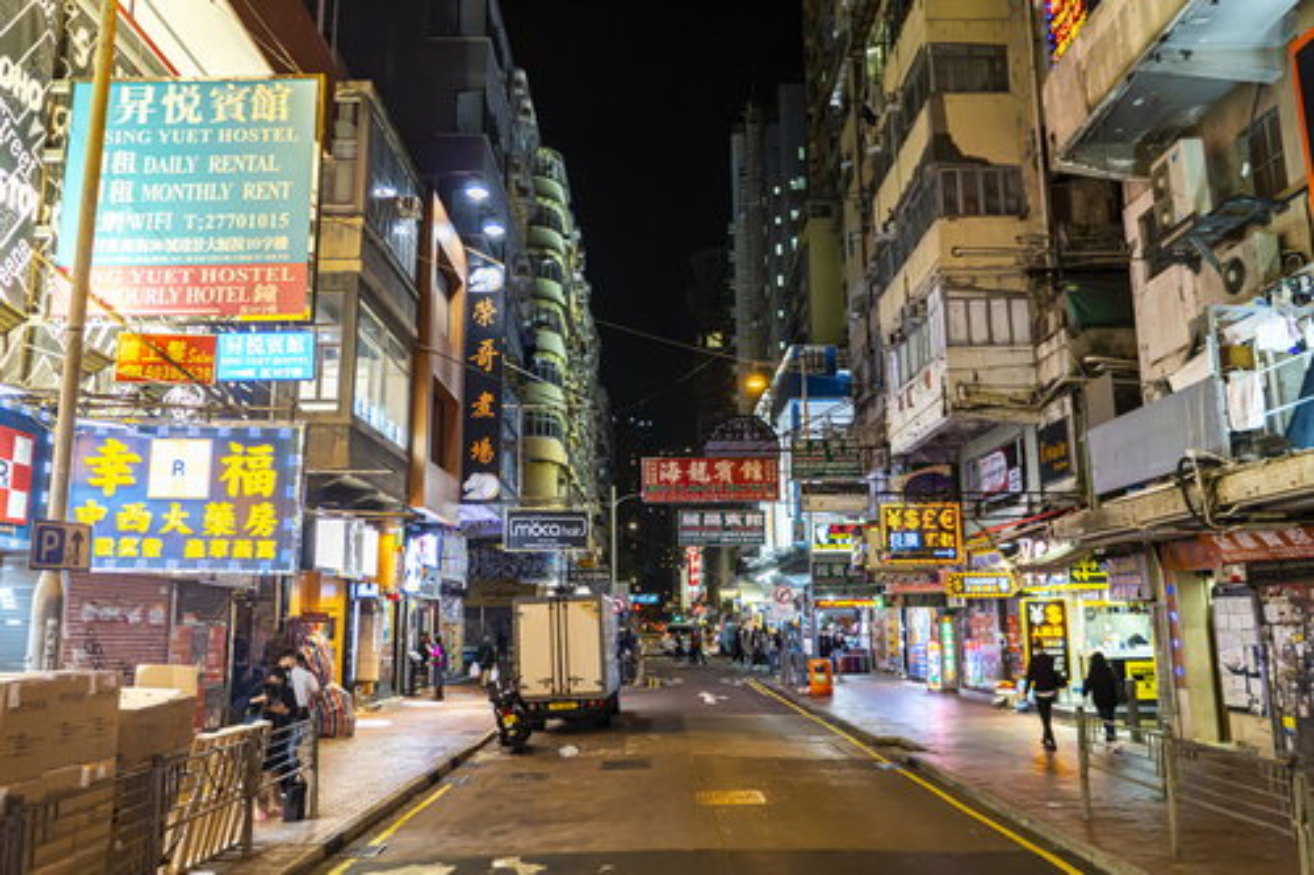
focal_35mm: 27
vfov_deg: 47.9
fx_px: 985
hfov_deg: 67.4
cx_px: 657
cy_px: 438
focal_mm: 18
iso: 1600
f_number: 3.5
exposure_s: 1/160
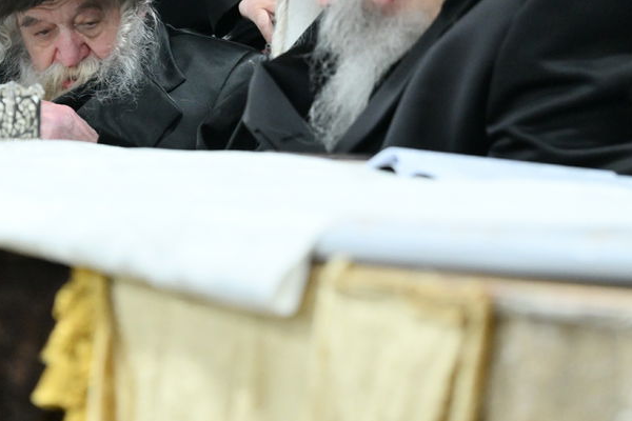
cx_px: 176
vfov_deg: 4.9
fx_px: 4915
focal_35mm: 280
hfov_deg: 7.4
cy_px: -66
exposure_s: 1/200
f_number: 4
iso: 3200
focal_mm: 120
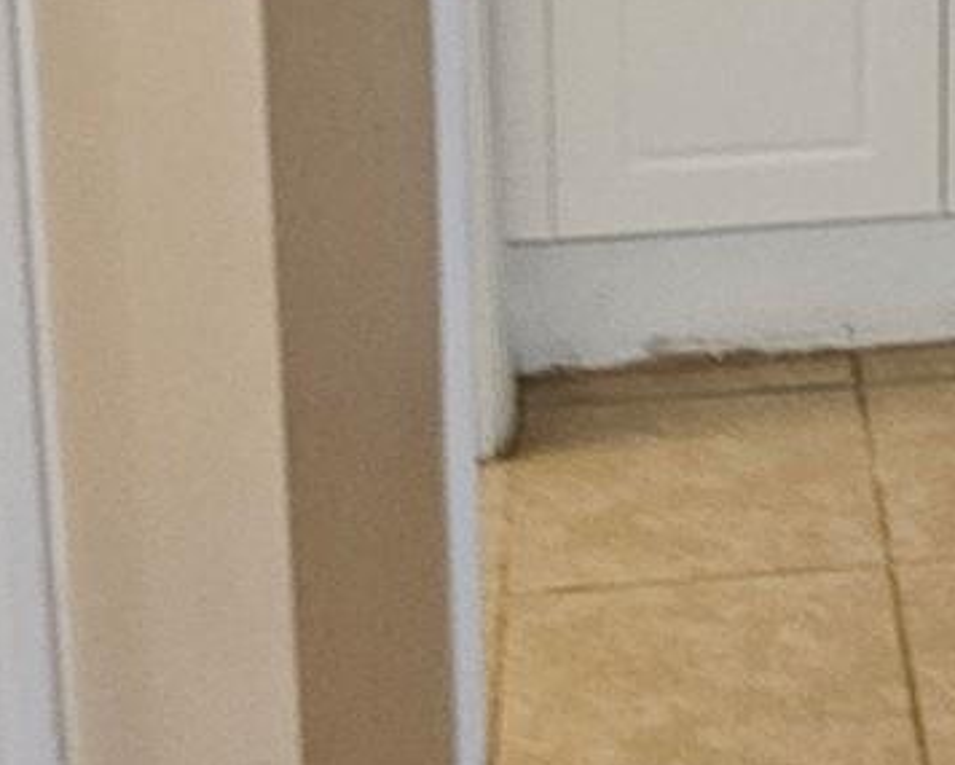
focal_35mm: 101
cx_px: 1044
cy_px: -403
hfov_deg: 18.3
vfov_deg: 14.2
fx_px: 2855
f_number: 1.7
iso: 800
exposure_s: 1/60
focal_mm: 6.3
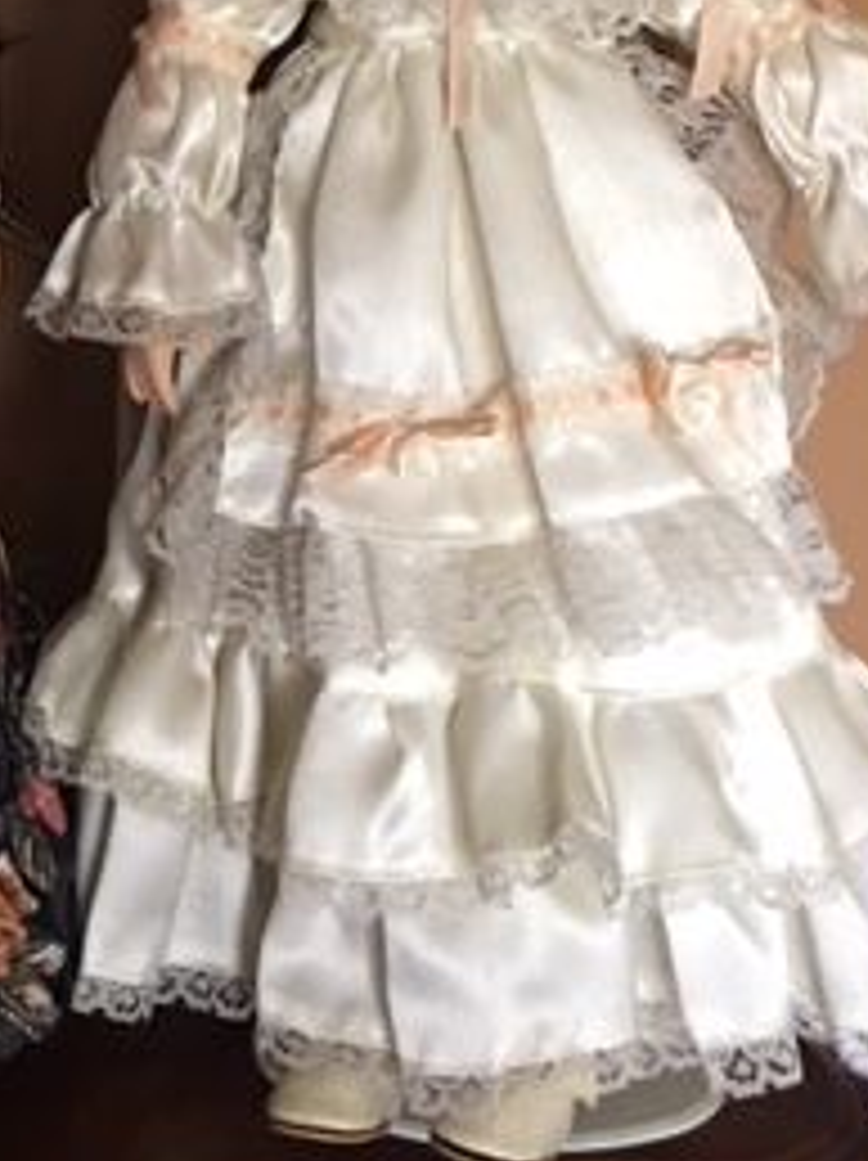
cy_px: -27
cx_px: 67
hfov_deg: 20.0
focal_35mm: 72
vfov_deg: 25.6
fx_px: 2411
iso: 80
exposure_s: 1/10
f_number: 2.2
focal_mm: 4.15
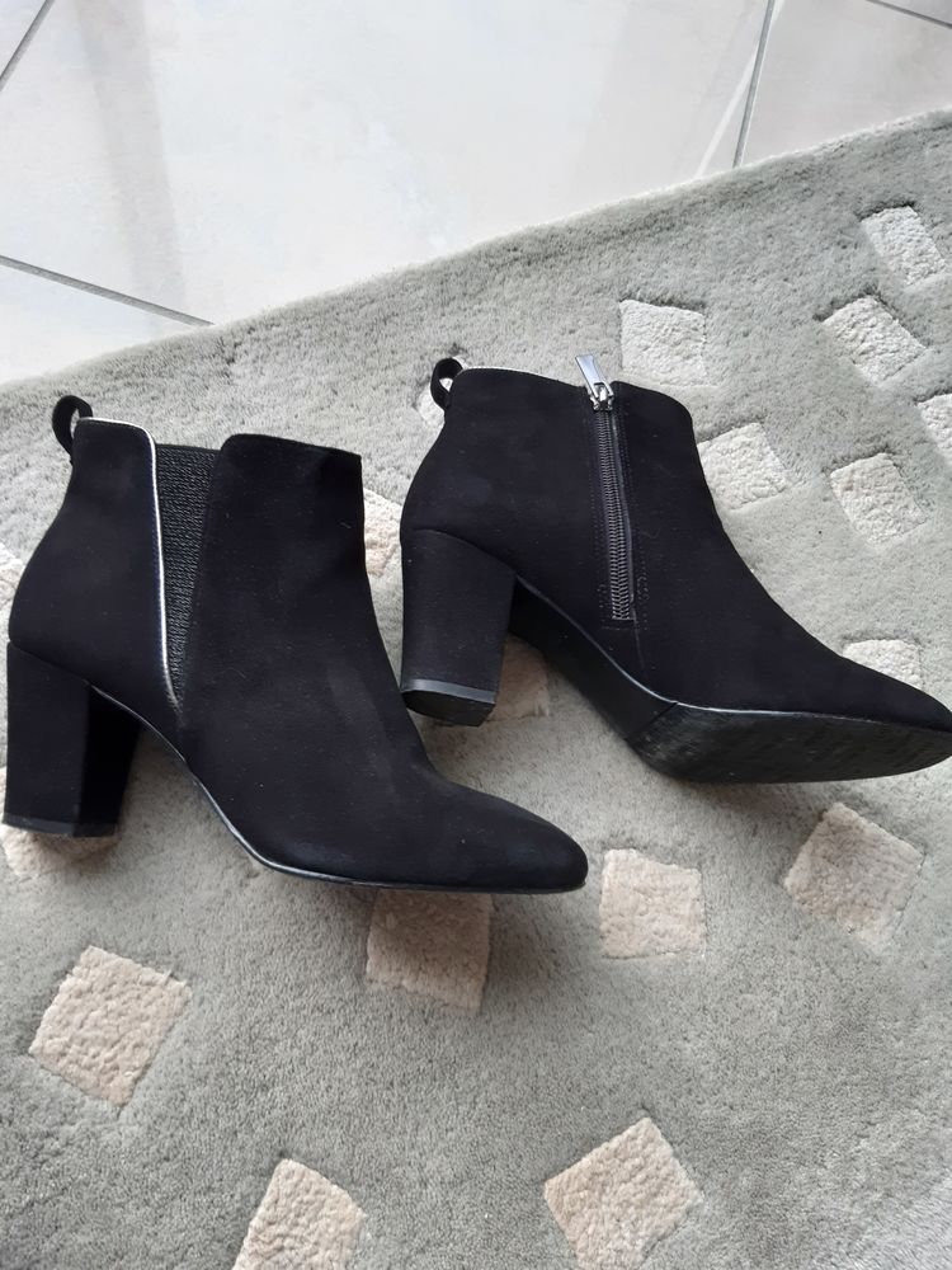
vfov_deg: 67.3
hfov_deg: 53.1
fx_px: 953
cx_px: 476
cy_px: 635
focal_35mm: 26
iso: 64
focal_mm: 3.92
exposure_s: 1/50
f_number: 1.7
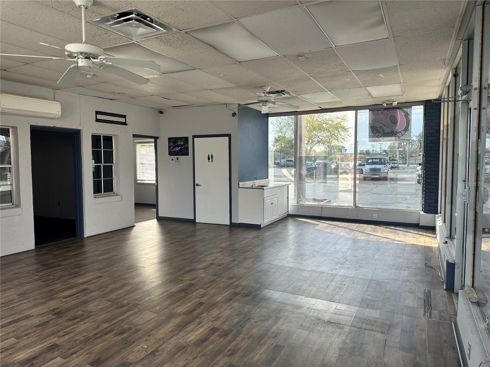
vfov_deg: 56.8
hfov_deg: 71.6
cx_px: 245
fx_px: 340
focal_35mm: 24
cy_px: 184
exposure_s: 1/234
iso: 64
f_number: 1.78
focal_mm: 6.86
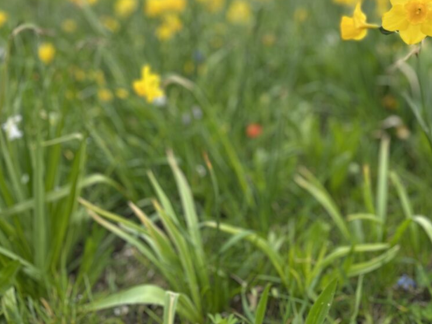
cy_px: 100
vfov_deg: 39.1
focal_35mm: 36
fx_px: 449
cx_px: 297
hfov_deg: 50.2
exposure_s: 1/2632
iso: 50
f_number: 1.6
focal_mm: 5.1
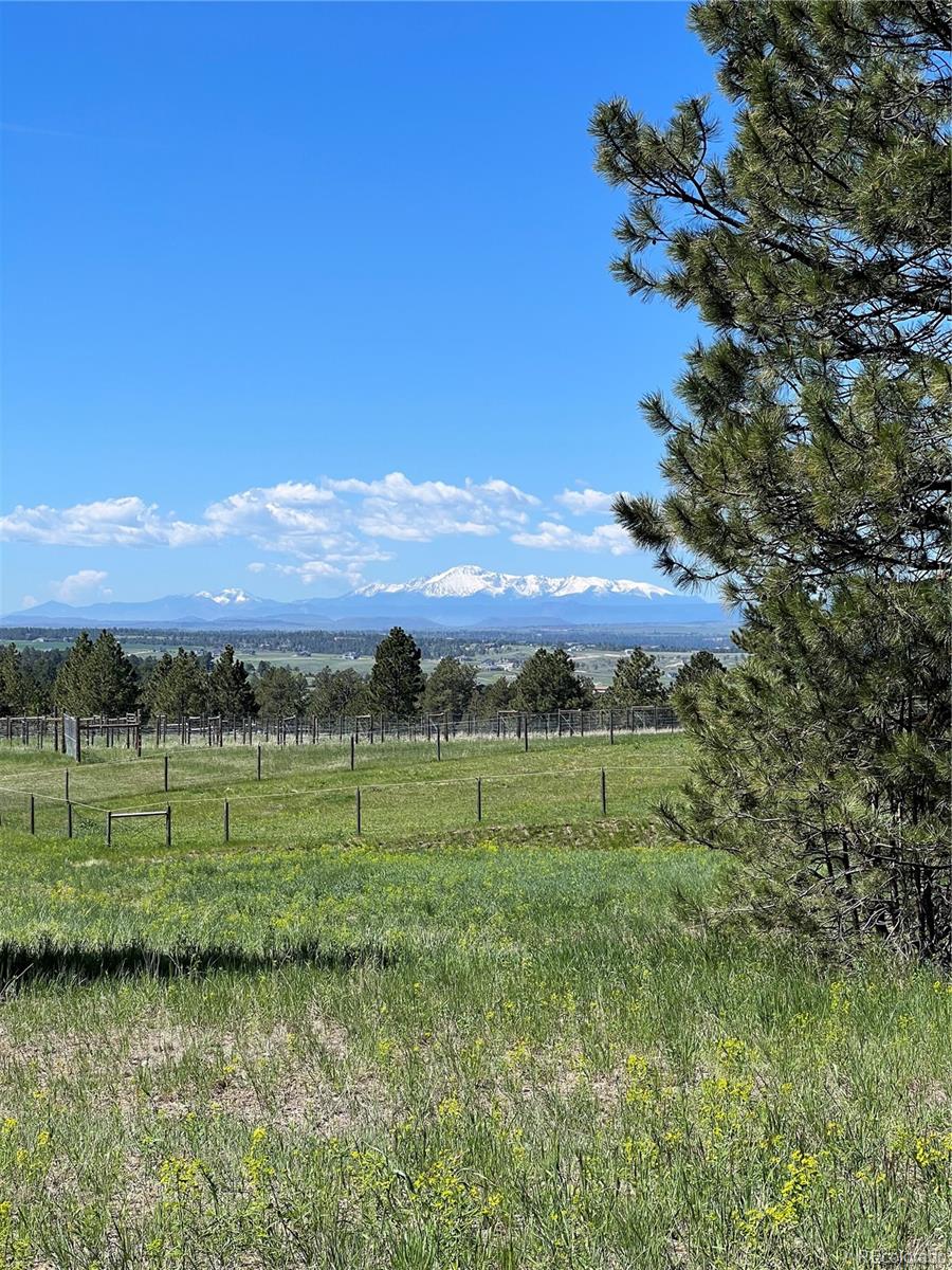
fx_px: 2824
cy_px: 635
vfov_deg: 25.3
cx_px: 476
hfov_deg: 19.1
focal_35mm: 77
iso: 32
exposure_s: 1/686
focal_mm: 9
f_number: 2.8
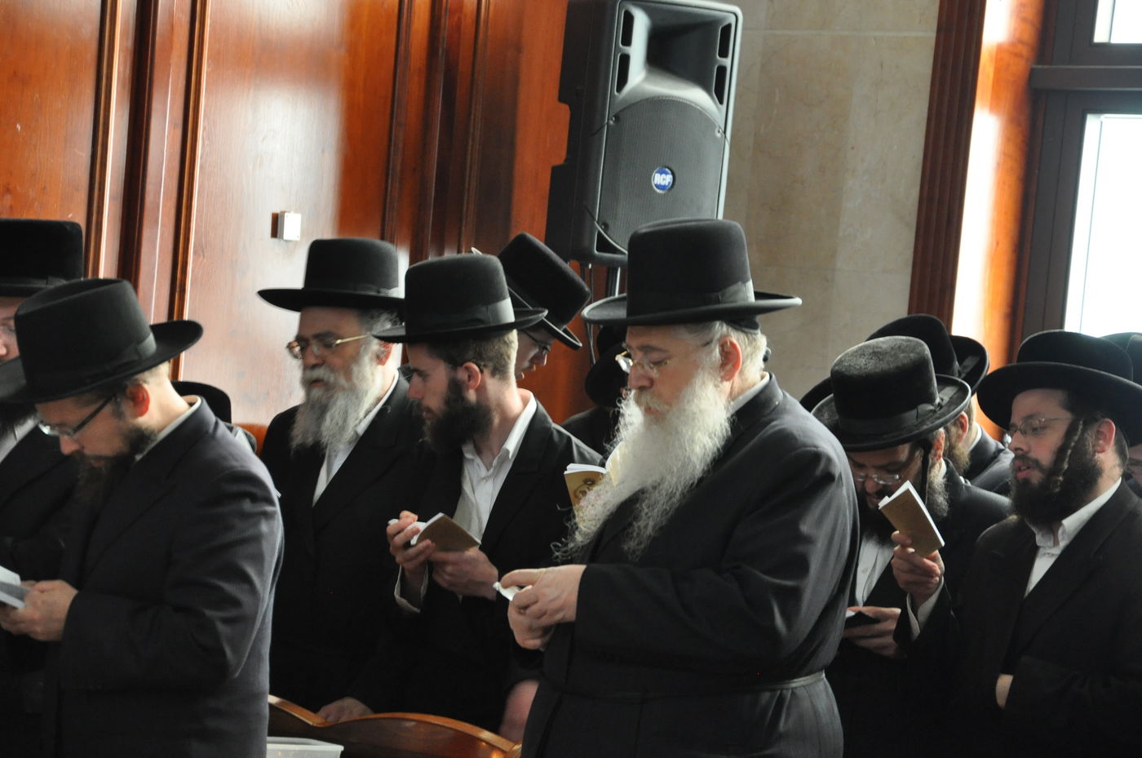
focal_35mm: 158
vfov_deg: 8.7
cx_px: 571
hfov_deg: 13.1
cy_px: 379
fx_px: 4989
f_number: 5.6
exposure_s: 1/80
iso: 1600
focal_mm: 105
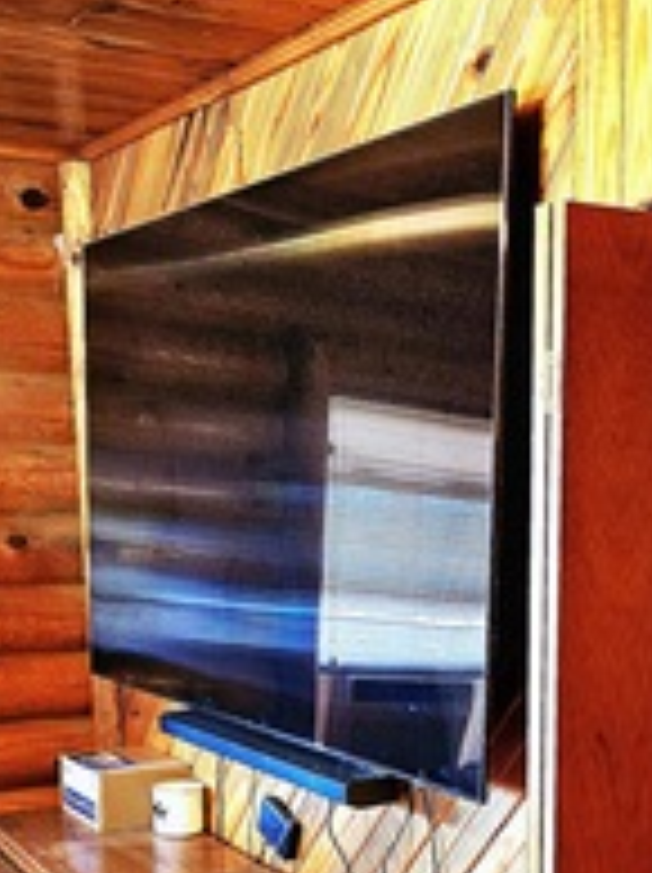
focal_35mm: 57
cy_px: 770
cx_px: 531
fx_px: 1435
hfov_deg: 25.1
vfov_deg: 32.3
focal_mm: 6.3
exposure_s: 1/24
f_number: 1.7
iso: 640
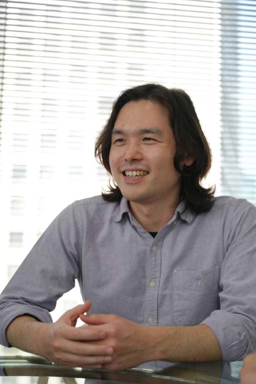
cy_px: 192
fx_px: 544
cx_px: 128
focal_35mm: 51
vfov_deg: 38.9
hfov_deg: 26.5
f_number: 2.8
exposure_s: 1/320
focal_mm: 51
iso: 250
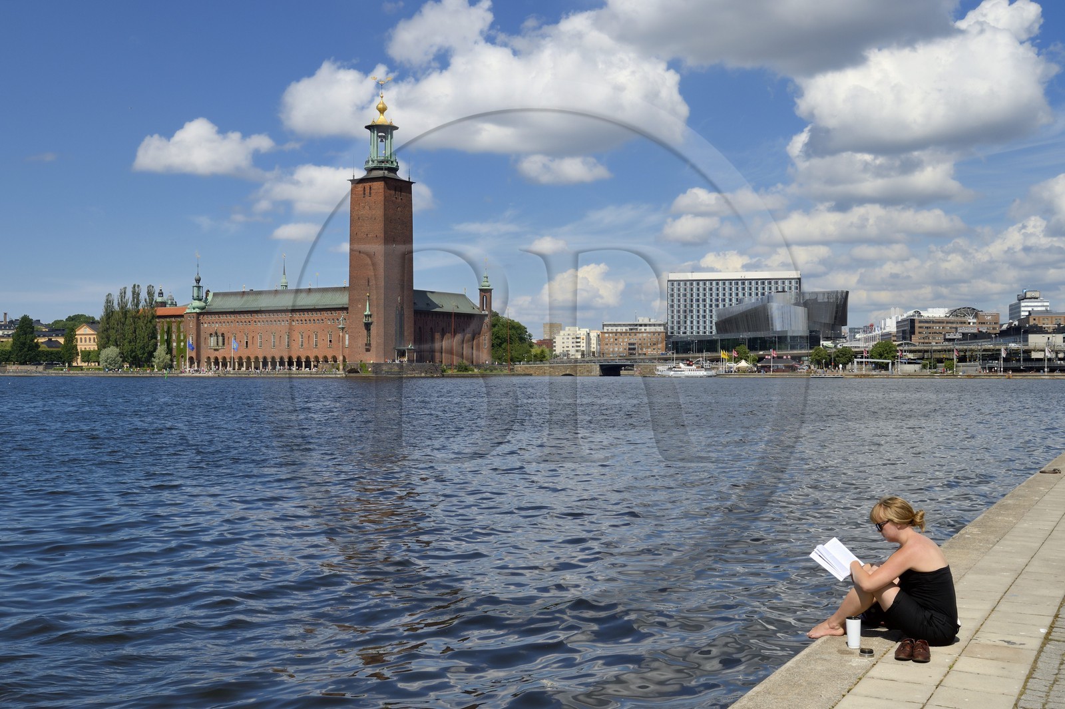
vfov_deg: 31.9
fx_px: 1242
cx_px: 532
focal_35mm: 42
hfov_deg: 46.4
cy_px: 354
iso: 200
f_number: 16
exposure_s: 1/250
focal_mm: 42
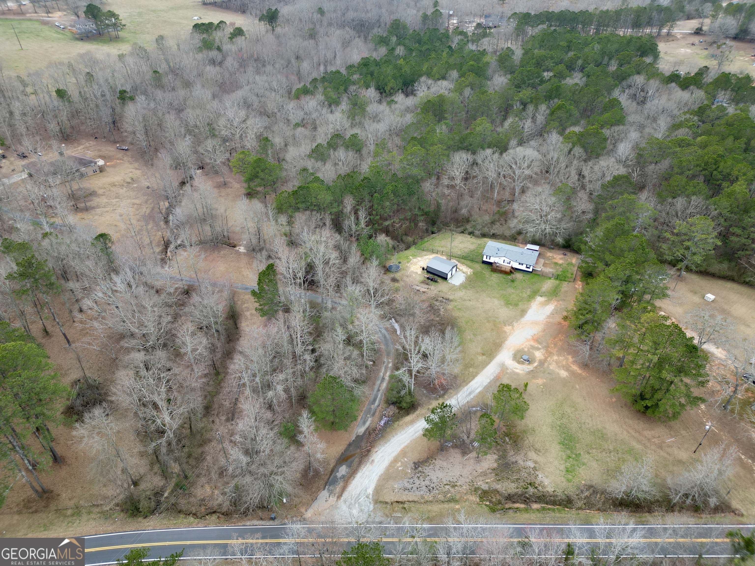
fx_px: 523
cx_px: 378
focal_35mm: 24
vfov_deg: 56.8
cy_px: 283
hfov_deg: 71.6
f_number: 1.7
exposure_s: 1/400
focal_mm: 6.72
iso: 100
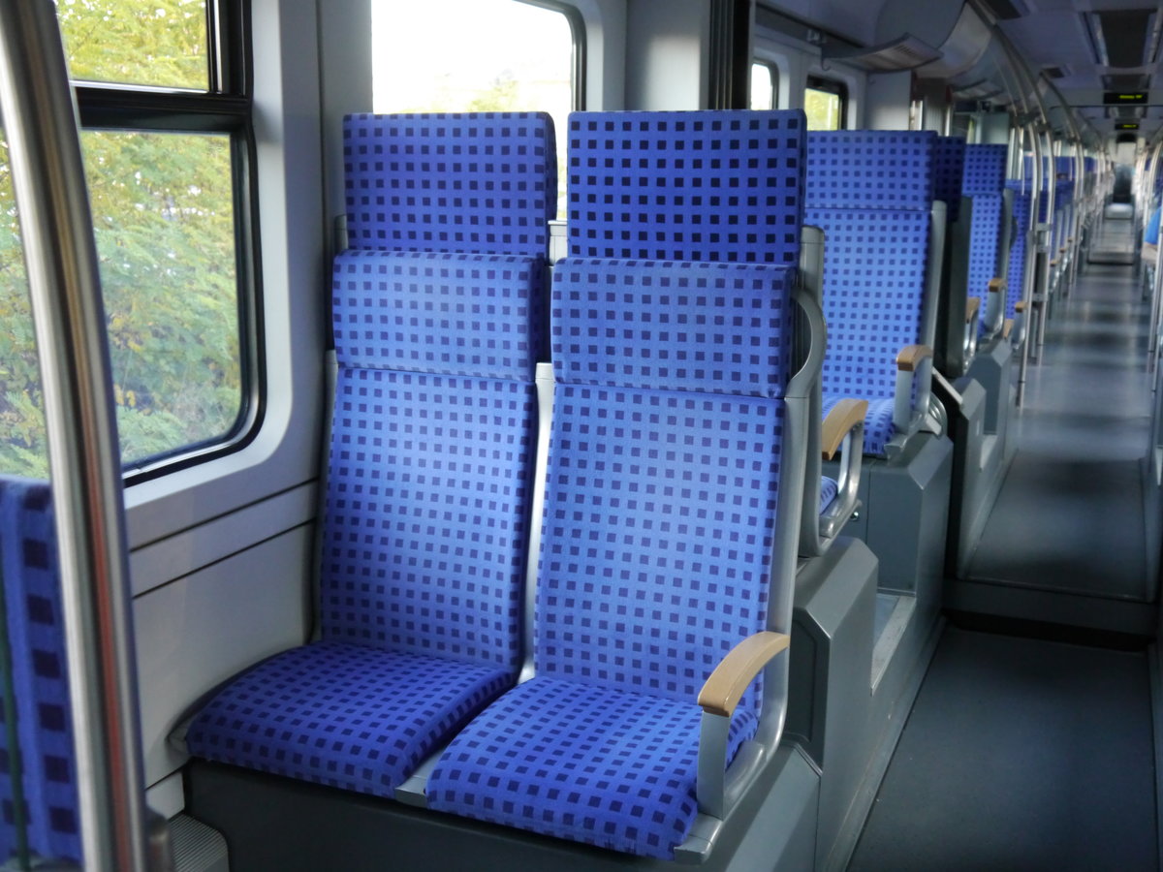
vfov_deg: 36.0
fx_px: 1344
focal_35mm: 40
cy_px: 436
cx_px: 582
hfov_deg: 46.8
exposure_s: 1/60
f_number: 4.2
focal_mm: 20
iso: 1600
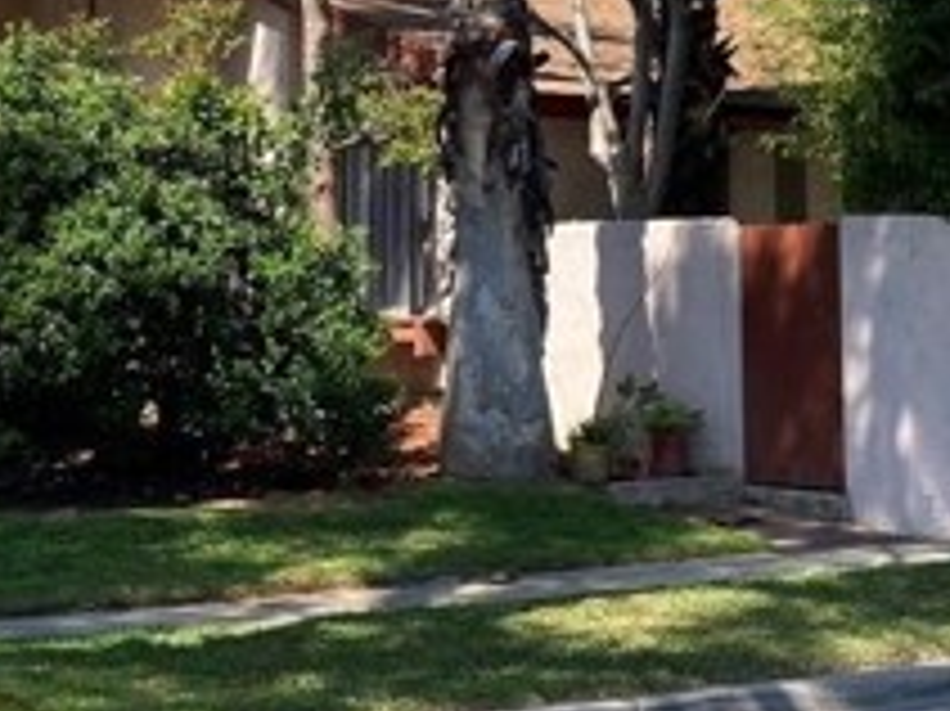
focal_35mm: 85
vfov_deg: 17.0
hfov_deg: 23.0
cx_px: 491
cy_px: 14
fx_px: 2331
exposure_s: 1/796
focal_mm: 3.99
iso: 20
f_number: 1.8
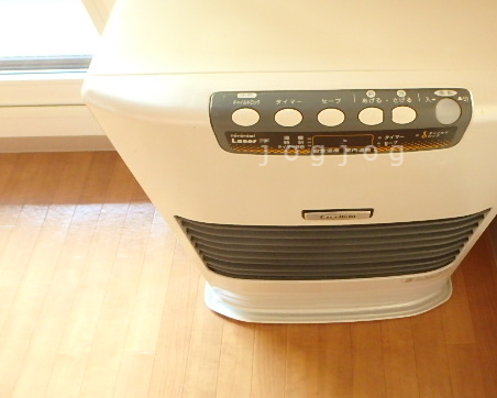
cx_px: 334
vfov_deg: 49.6
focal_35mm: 29
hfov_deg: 58.9
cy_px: 153
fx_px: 427
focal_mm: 3.7
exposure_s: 1/10
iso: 800
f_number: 3.5
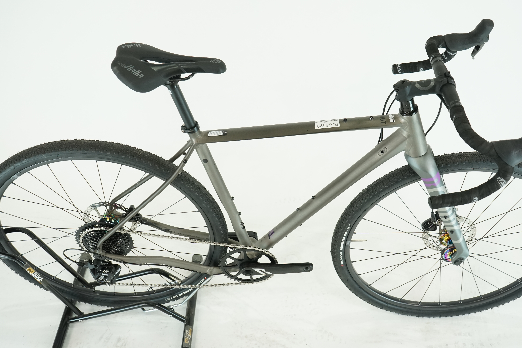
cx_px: 277
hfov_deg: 49.5
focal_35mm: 39
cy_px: 144
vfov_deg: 34.1
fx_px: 565
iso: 1600
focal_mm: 31
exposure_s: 1/200
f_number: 5.6
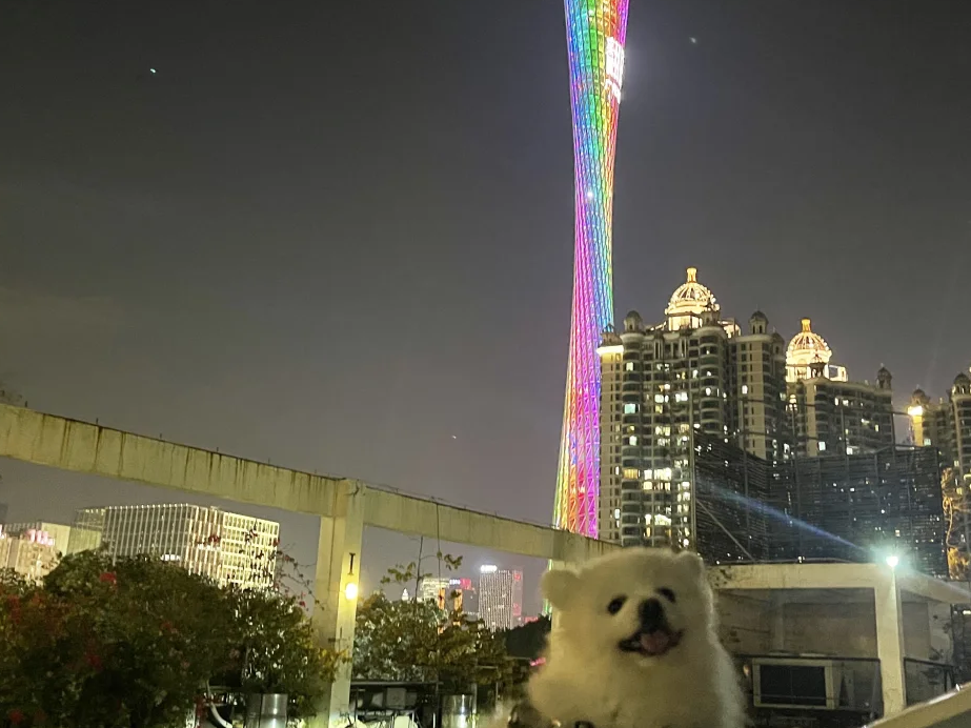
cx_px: 512
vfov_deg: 36.7
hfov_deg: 47.8
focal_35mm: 39
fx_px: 1094
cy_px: 300
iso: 800
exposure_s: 1/25
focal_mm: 5.1
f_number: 1.6
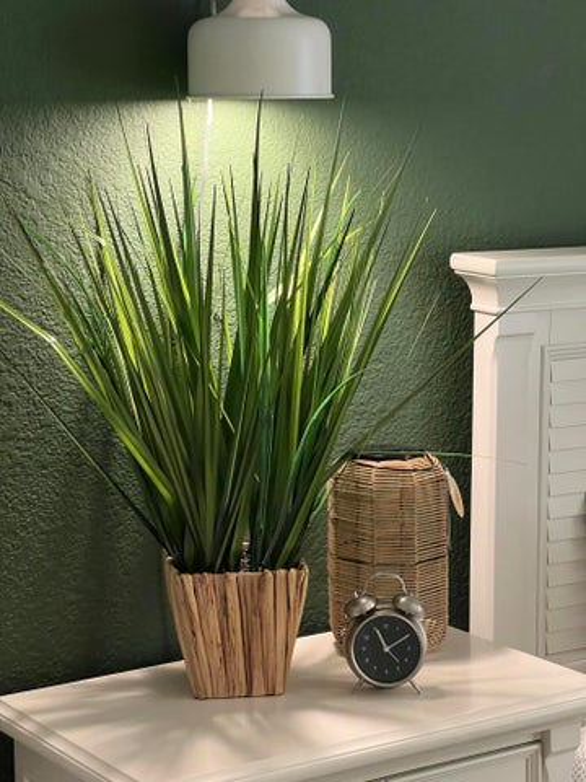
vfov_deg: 25.3
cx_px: 293
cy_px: 391
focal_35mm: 77
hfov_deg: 19.1
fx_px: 1738
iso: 500
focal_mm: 9
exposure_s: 1/40
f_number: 2.8
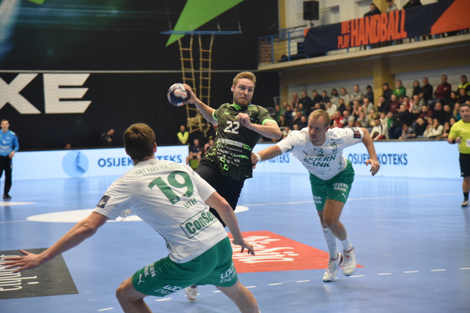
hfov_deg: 19.4
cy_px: 156
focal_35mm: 105
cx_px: 235
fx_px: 1371
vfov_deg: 13.1
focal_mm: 105
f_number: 4
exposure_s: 1/400
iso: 5000
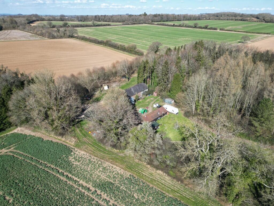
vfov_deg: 56.8
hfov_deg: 71.6
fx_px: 190
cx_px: 137
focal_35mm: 24
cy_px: 103
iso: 120
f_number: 1.7
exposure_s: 1/2000
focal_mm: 6.72
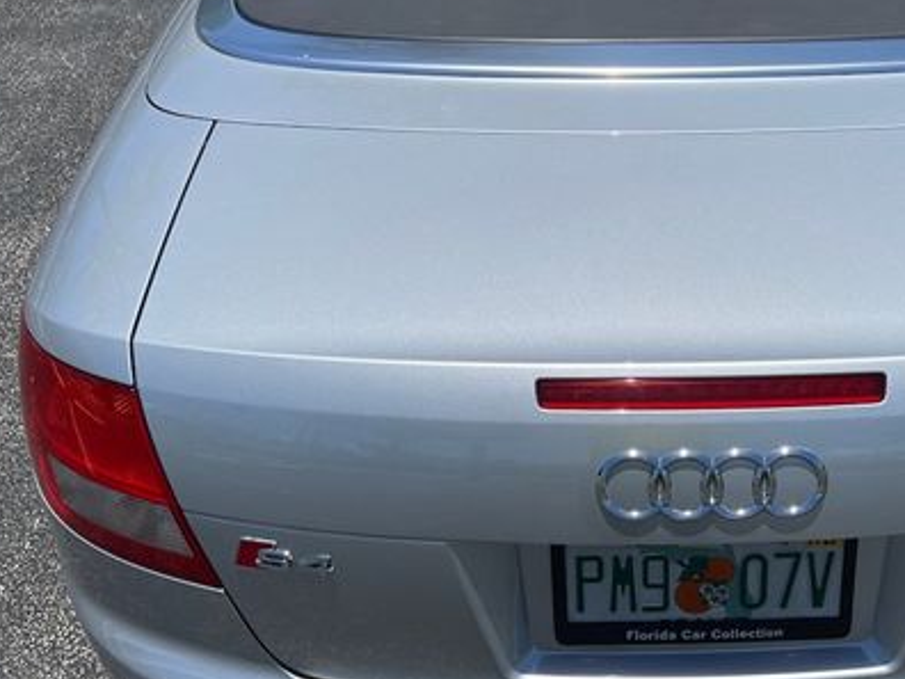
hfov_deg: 43.6
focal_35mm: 42
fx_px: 1098
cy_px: 366
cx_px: 660
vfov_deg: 34.3
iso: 50
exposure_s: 1/8000
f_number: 1.5
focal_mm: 5.7
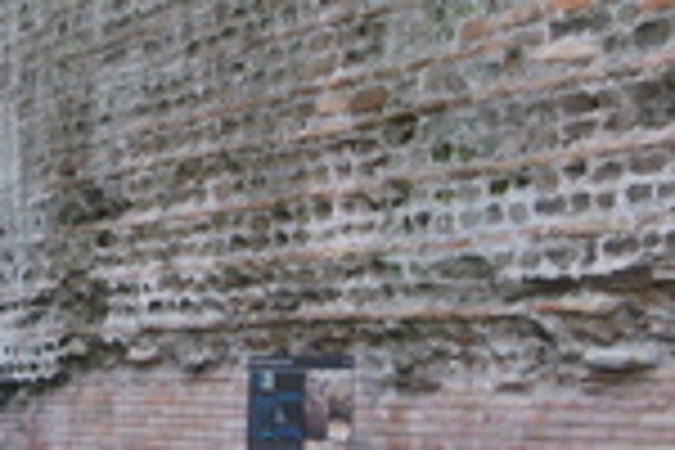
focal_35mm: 113
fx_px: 2119
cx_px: -2
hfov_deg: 17.7
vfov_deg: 12.1
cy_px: 315
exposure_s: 1/30
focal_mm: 28
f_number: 4.5
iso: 200
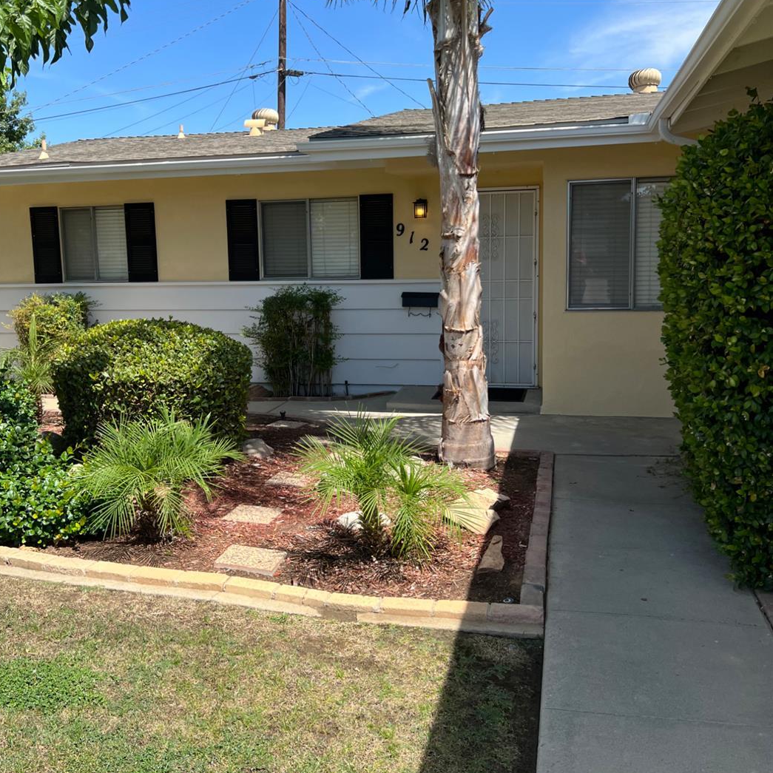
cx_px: 358
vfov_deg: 49.6
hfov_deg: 49.7
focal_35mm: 33
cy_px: 344
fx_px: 834
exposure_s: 1/2695
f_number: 1.5
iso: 50
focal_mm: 5.7
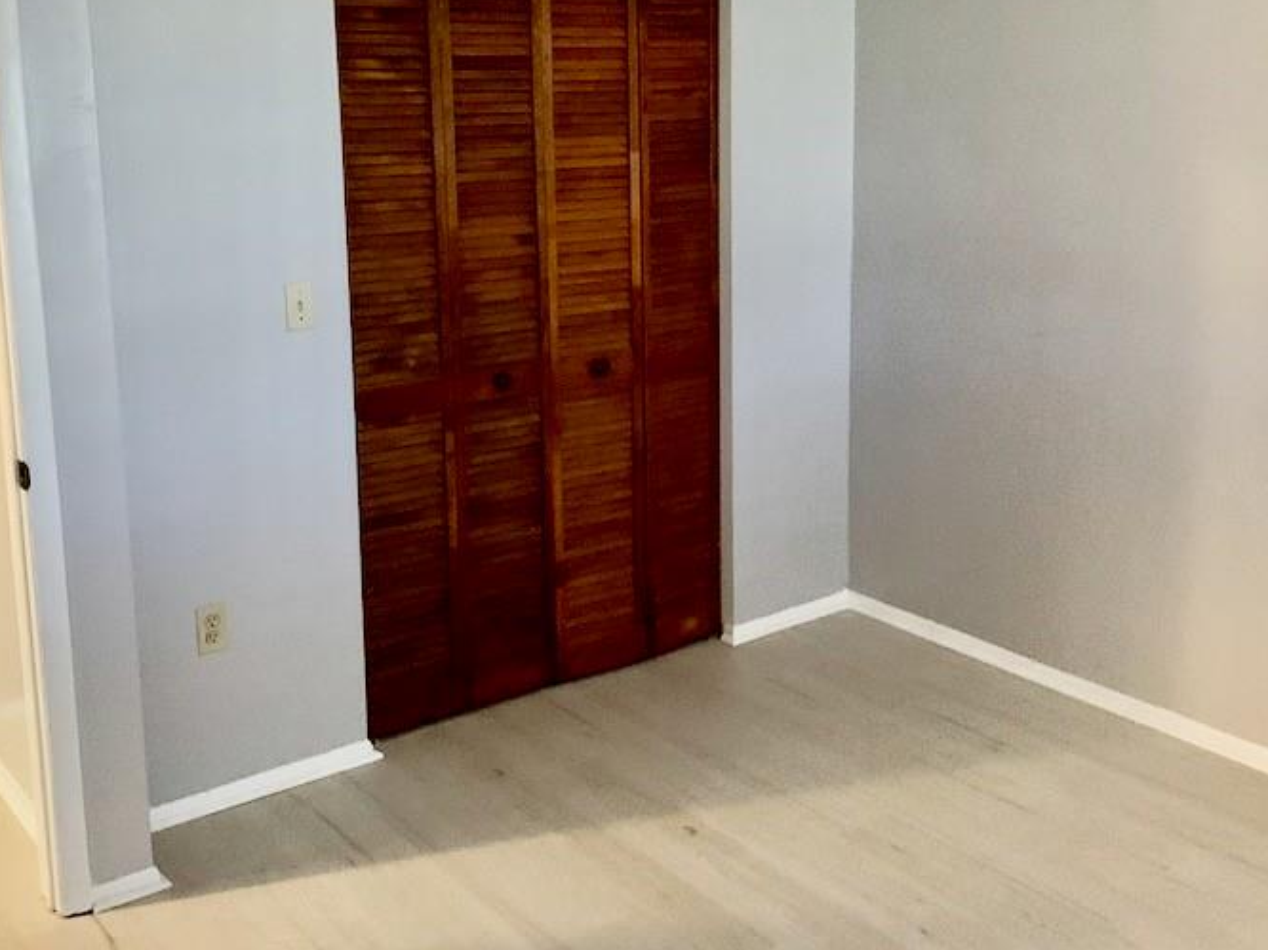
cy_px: 312
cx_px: 632
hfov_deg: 46.8
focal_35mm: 40
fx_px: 1465
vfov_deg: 35.6
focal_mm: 4.25
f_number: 1.8
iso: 800
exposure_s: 1/28
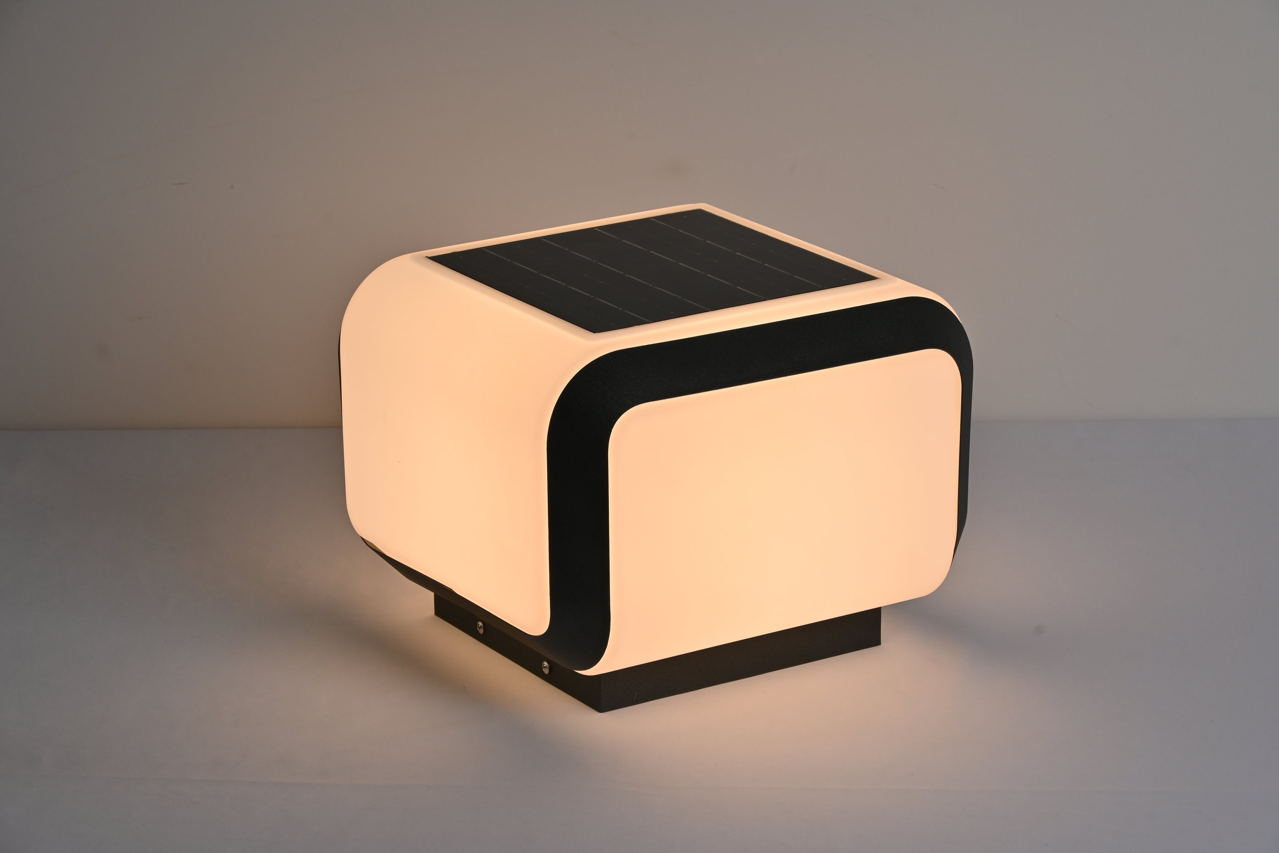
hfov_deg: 18.2
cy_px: 426
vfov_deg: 12.2
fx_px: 3997
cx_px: 640
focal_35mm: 112
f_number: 14
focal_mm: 75
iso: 100
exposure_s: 1
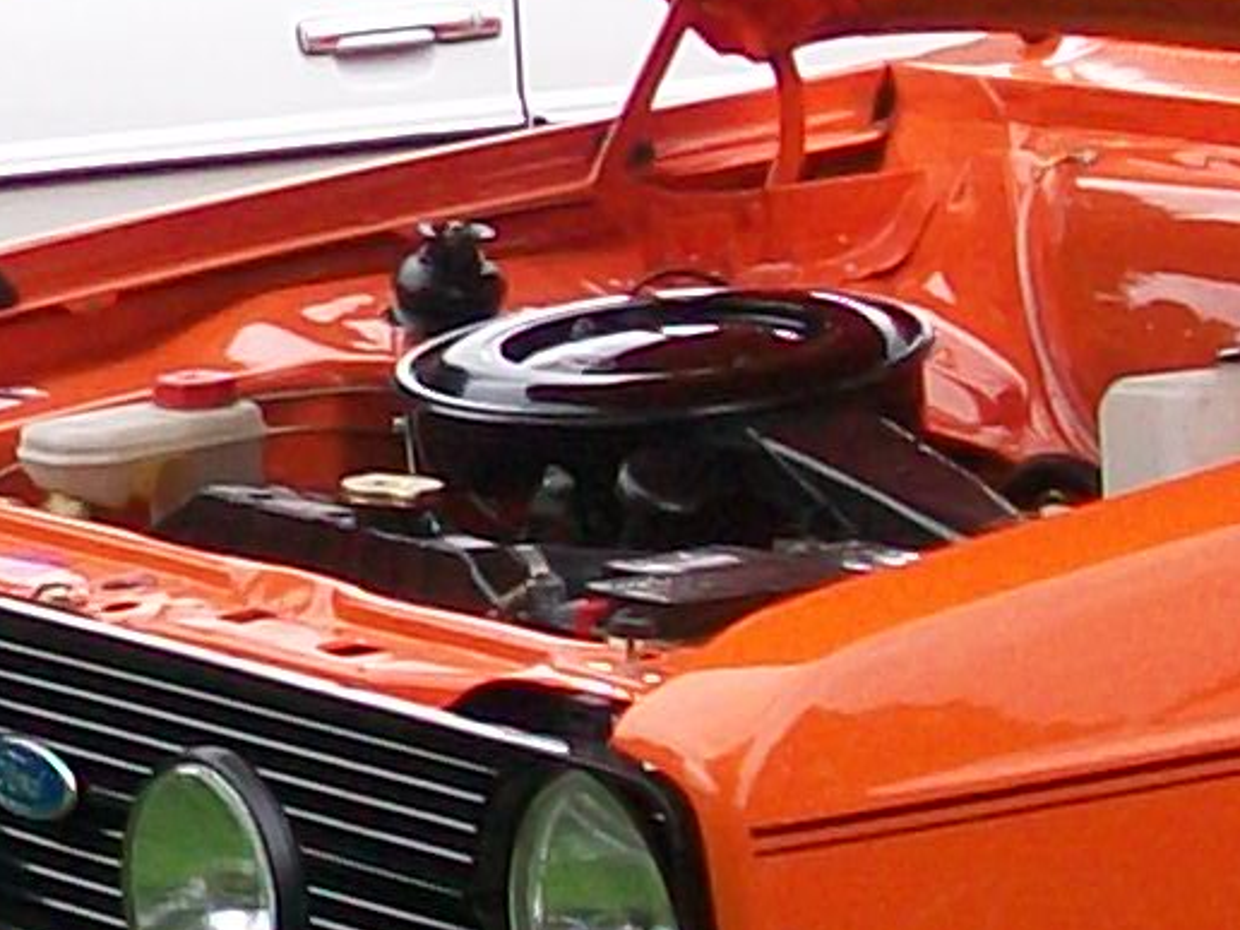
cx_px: -469
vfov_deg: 6.1
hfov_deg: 8.1
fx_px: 8669
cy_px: 17
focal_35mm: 242
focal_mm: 6
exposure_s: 1/250
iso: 64
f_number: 2.7
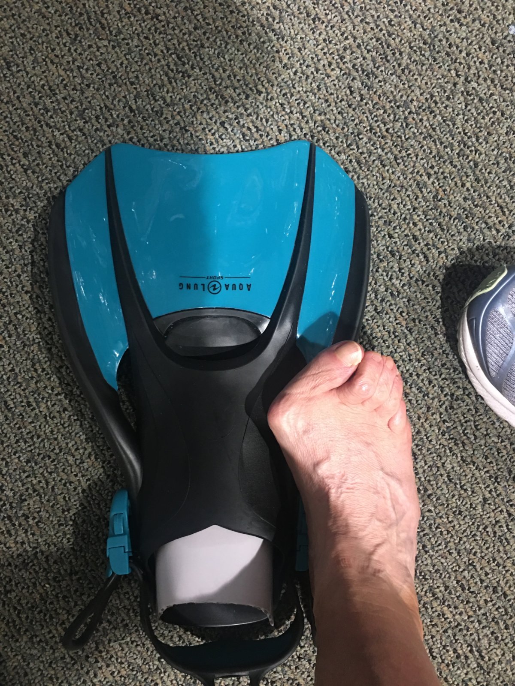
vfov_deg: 61.7
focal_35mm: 29
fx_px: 575
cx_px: 258
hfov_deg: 48.2
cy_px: 343
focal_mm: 4.15
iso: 100
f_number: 2.2
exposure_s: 1/15
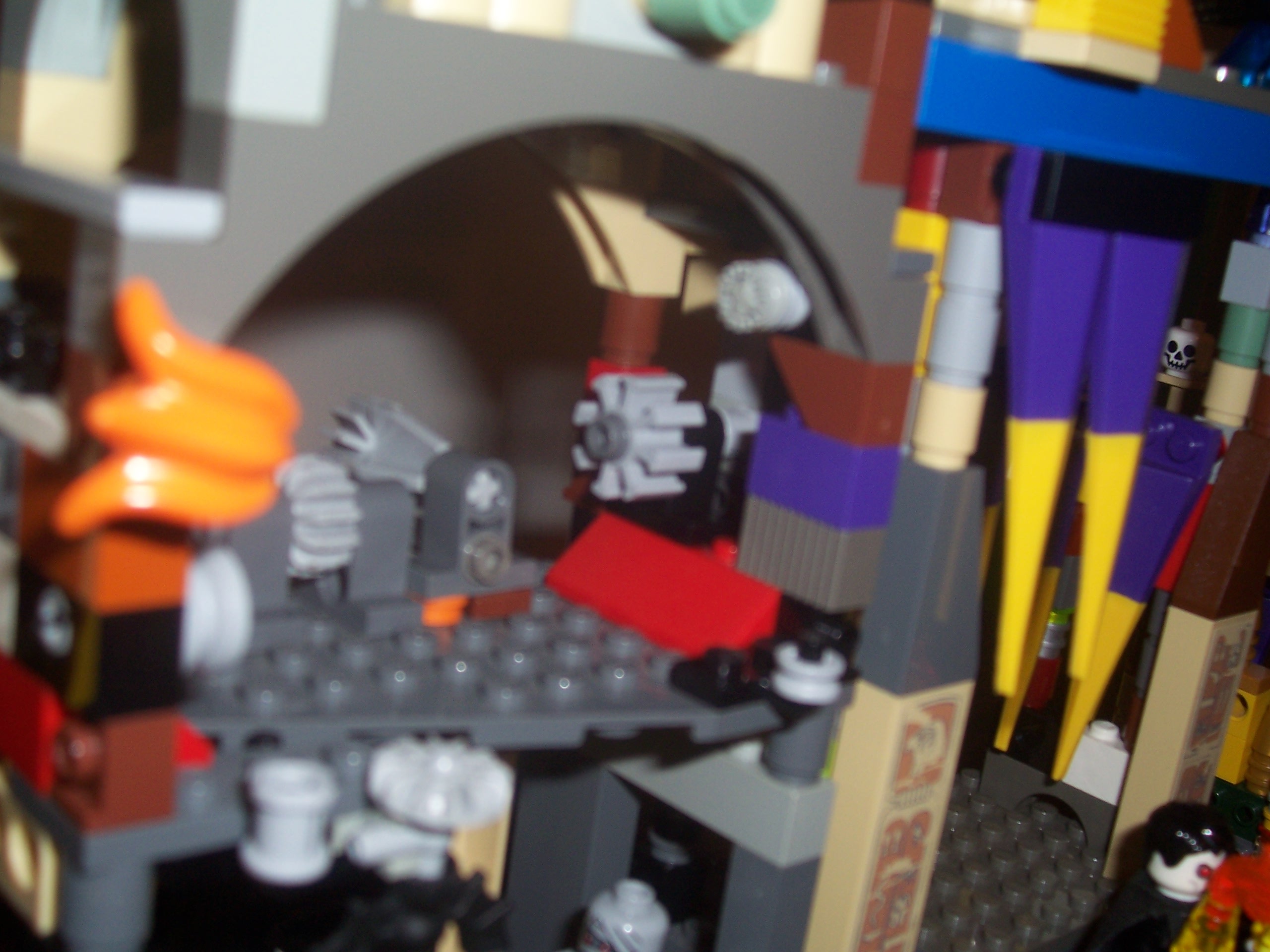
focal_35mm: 42
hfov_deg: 44.8
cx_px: 635
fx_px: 1541
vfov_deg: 34.3
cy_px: 476
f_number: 3
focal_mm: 7
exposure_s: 1/60
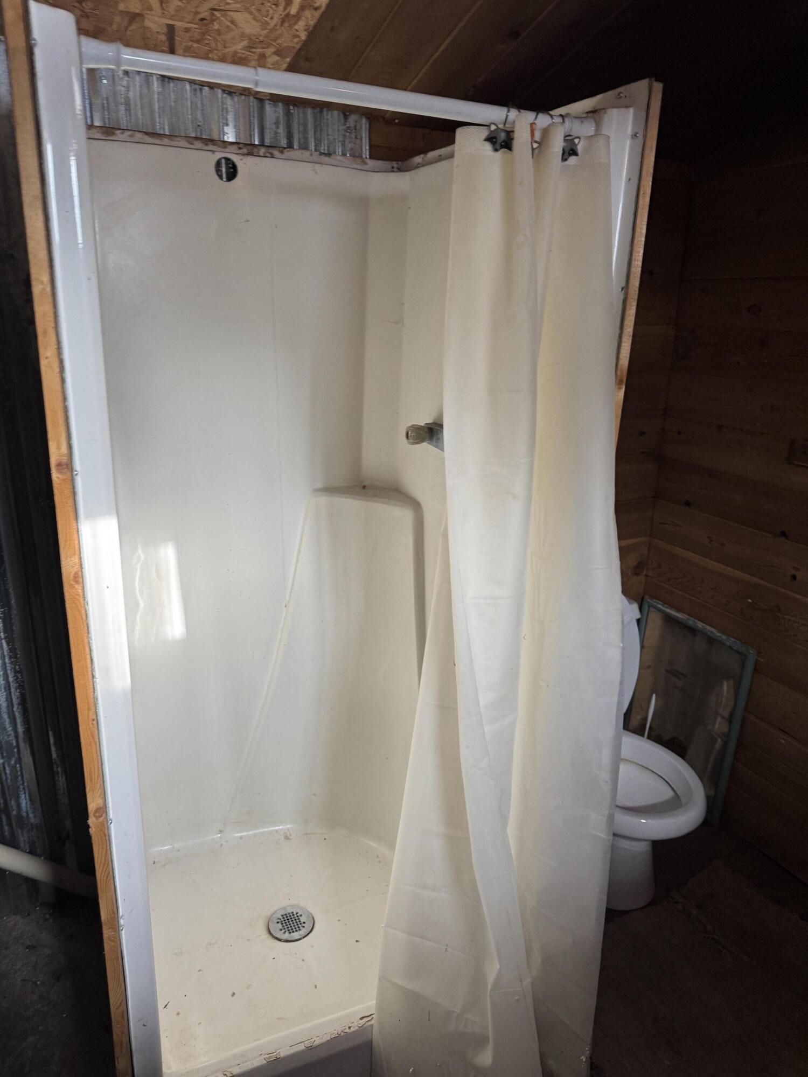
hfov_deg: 56.8
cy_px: 538
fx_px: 747
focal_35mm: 24
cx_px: 404
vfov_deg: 71.6
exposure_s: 1/63
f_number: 1.78
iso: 200
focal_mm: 6.76
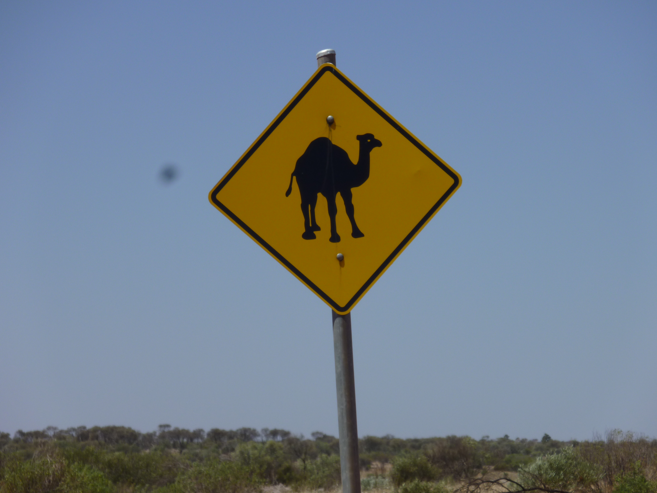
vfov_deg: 8.3
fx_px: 3416
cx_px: 336
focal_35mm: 180
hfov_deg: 11.0
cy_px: 242
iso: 80
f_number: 5.8
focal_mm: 31.4
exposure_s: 1/500
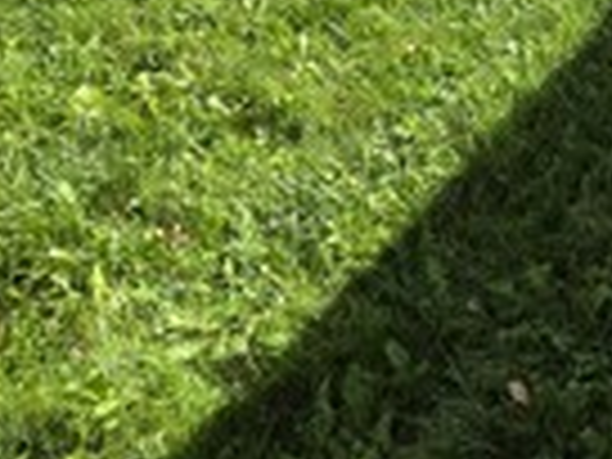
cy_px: -432
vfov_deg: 17.7
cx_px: 706
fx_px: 1078
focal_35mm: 61
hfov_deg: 28.2
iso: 80
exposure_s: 1/2000
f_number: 2.2
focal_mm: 2.2
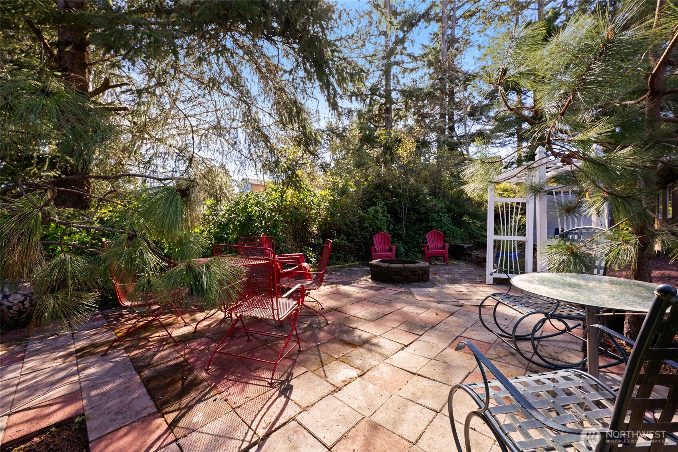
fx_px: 264
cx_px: 339
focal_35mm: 14
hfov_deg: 104.3
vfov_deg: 81.2
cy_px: 226
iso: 400
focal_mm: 14
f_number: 9
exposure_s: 1/100
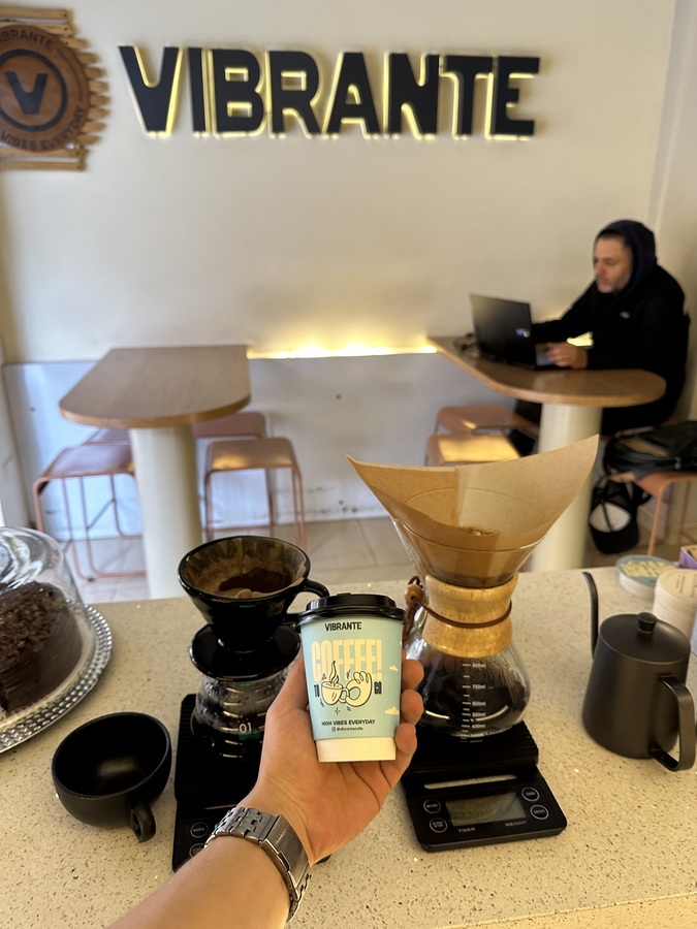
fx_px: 644
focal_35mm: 24
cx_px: 348
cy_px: 464
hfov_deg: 56.8
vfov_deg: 71.6
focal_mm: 6.86
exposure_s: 1/60
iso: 400
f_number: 1.78
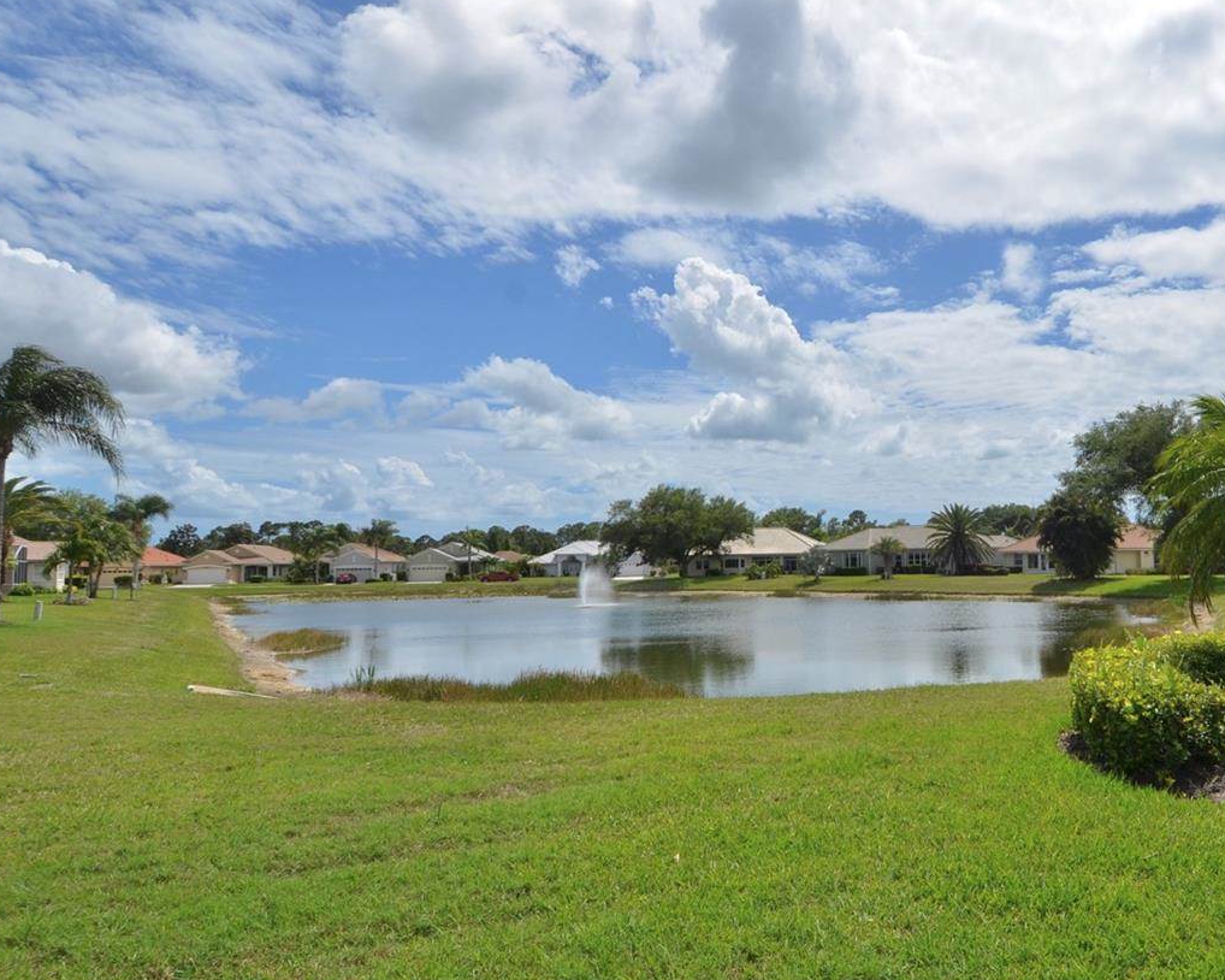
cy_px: 492
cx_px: 949
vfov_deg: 28.6
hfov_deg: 34.5
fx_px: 1921
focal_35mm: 53
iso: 100
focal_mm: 24
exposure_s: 1/400
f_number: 10
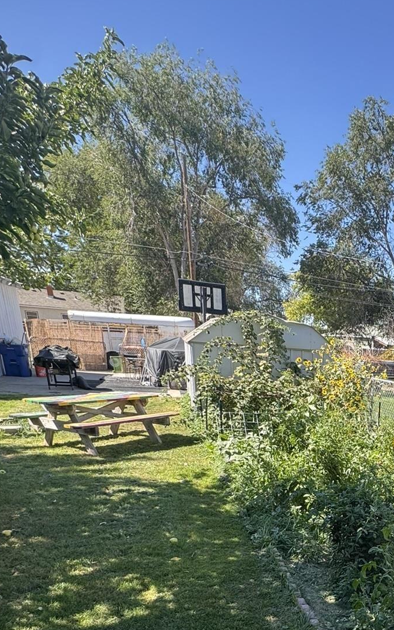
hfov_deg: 39.4
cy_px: 521
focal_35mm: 28
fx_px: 481
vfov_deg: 60.1
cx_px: 392
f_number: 2.2
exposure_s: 1/357
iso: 40
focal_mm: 2.22
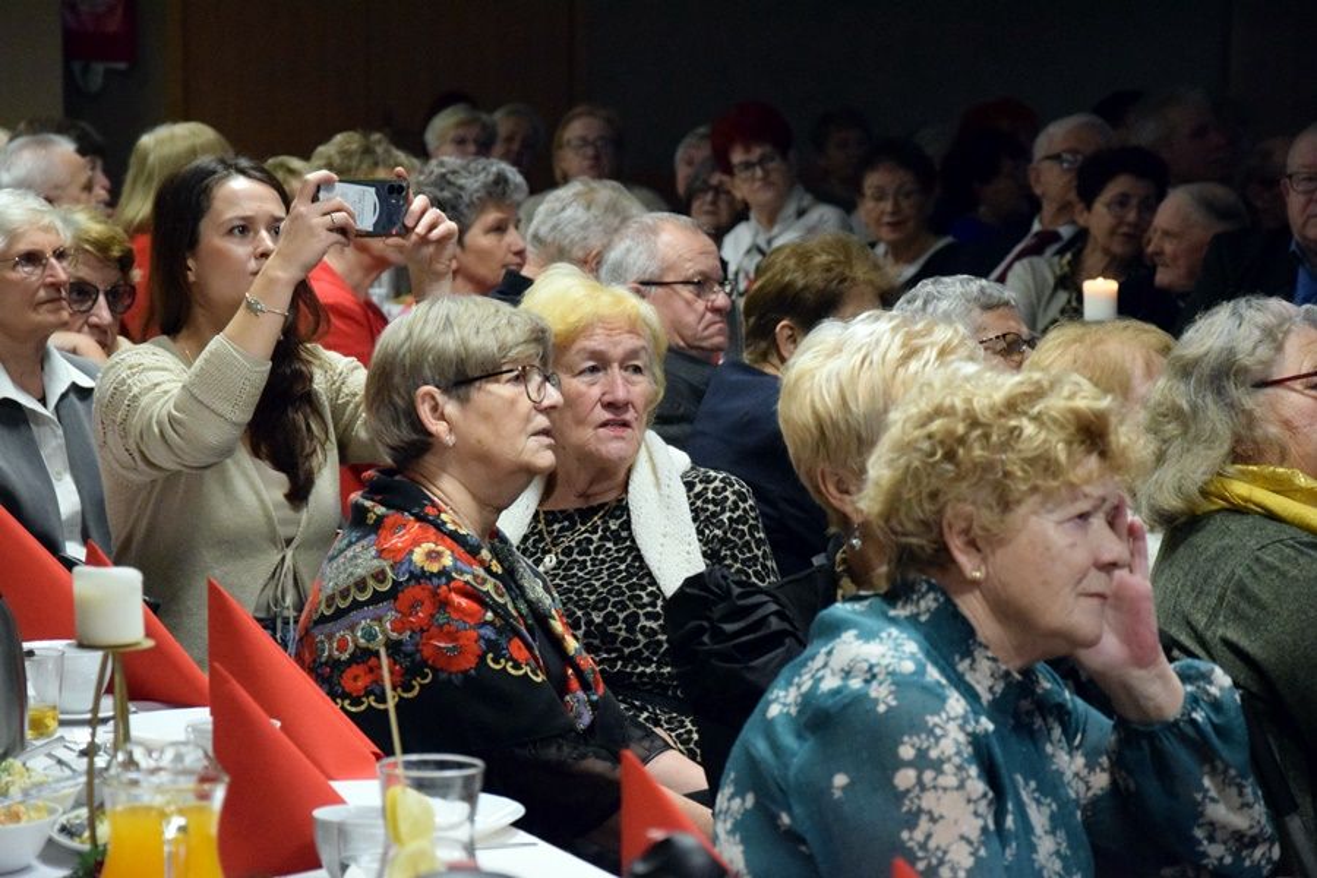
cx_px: 658
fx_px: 4938
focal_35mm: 135
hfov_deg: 15.2
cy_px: 439
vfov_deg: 10.2
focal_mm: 90
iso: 7200
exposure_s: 1/100
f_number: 5.6
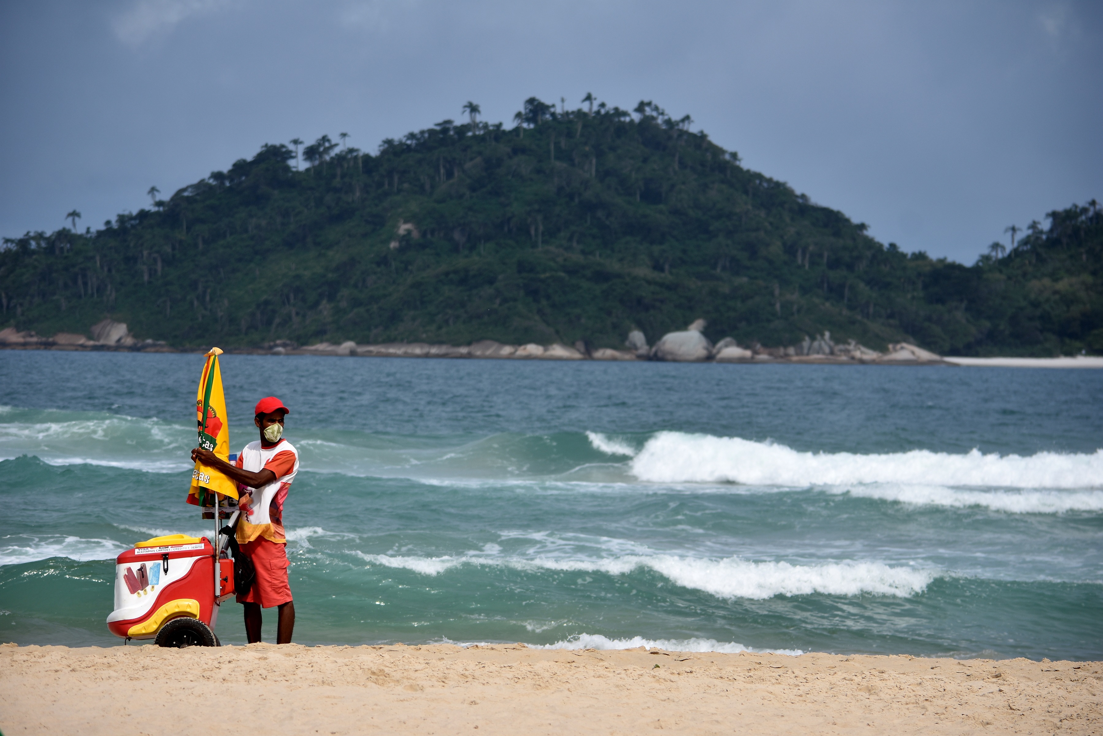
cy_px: 368
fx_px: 5056
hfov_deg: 12.4
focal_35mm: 165
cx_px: 552
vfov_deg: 8.3
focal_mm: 110
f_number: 4.8
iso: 100
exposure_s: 1/2000
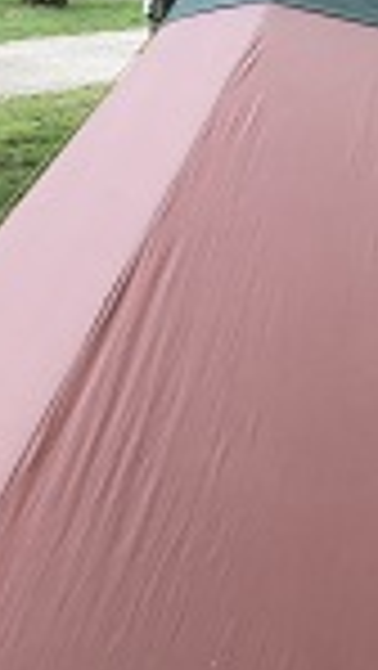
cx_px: -230
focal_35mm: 82
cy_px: 99
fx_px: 1459
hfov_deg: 13.7
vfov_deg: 25.3
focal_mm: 3.99
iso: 25
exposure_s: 1/50
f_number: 1.8
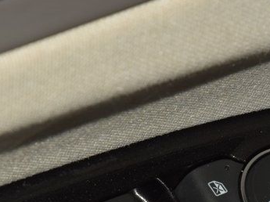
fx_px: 2338
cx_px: 111
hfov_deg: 6.6
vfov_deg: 4.9
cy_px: 241
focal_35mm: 300
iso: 100
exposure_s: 1/125
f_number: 8
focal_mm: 70
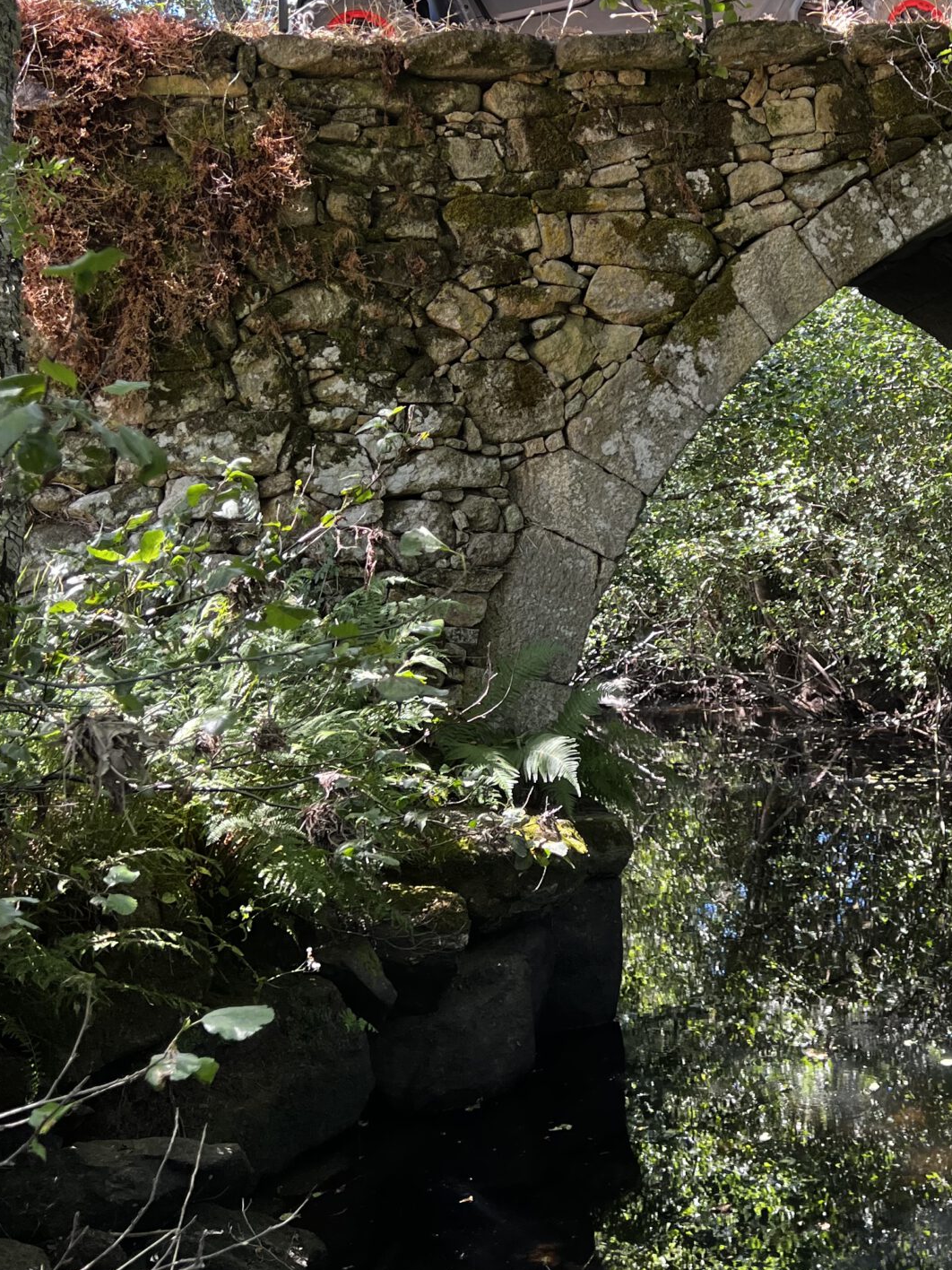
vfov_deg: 40.3
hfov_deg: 29.6
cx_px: 855
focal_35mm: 47
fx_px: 1723
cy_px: 528
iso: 32
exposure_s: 1/121
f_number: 1.5
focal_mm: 5.7
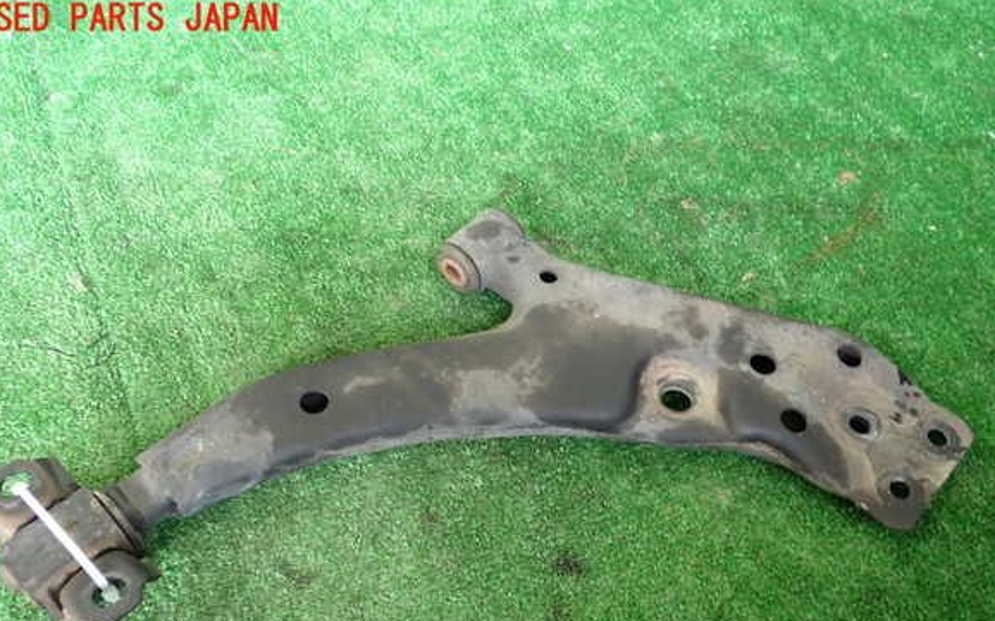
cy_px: 385
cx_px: 482
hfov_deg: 58.1
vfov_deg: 38.1
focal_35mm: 33
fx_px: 895
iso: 200
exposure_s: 1/30
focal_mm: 5.4
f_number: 2.3
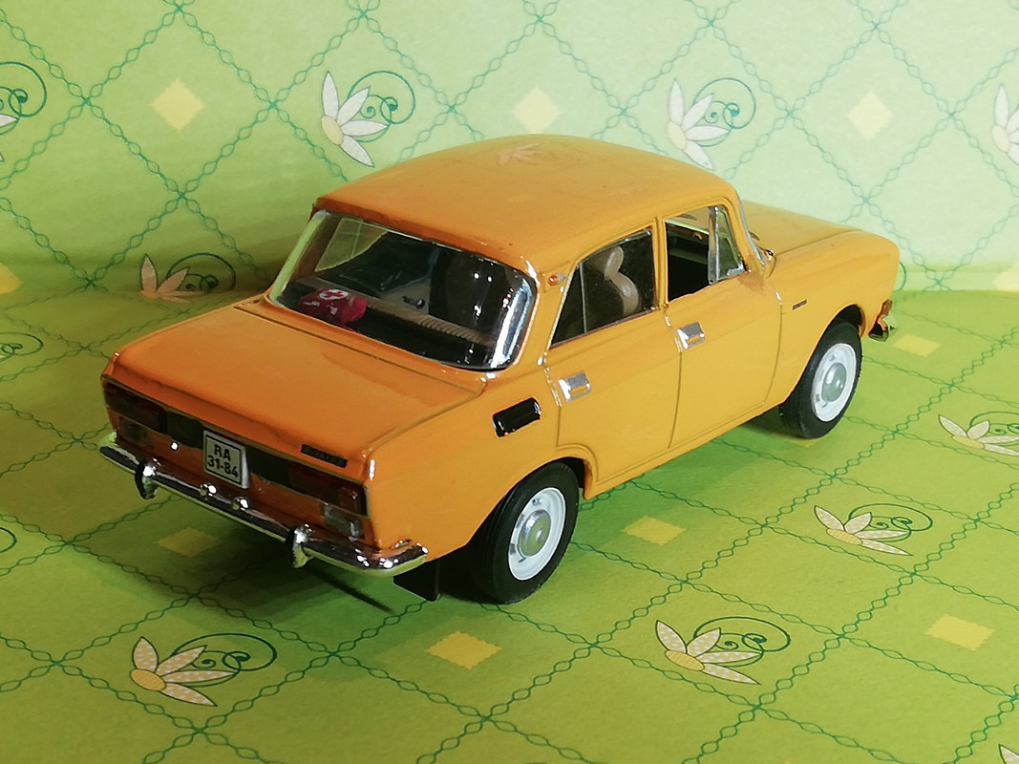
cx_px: 510
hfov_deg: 29.8
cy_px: 382
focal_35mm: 65
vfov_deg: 22.6
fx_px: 1913
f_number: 2.2
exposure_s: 1/33.3
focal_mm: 3.46
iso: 64
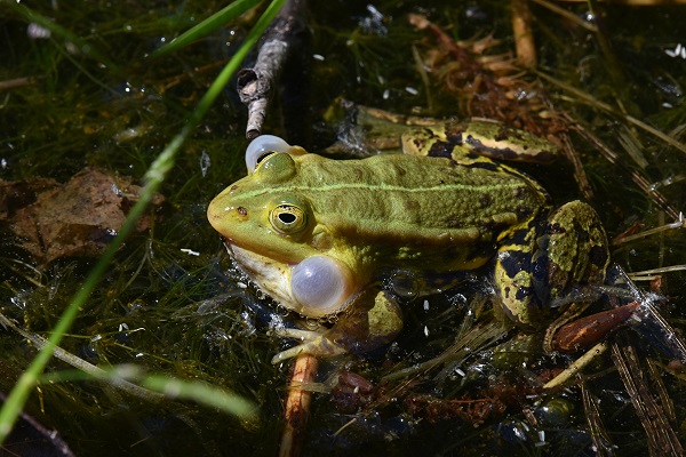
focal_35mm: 675
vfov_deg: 2.0
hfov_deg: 3.1
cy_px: 228
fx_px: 12861
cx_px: 343
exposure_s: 1/320
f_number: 11
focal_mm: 450
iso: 200
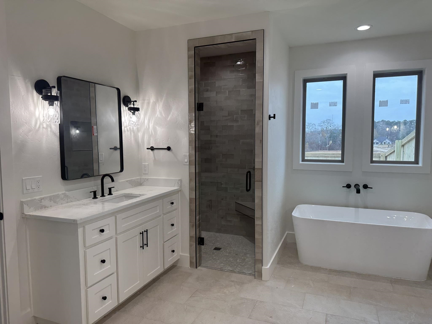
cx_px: 216
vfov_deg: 56.8
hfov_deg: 71.6
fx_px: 300
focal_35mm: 24
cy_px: 162
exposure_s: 1/155
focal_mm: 6.86
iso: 100
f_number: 1.78
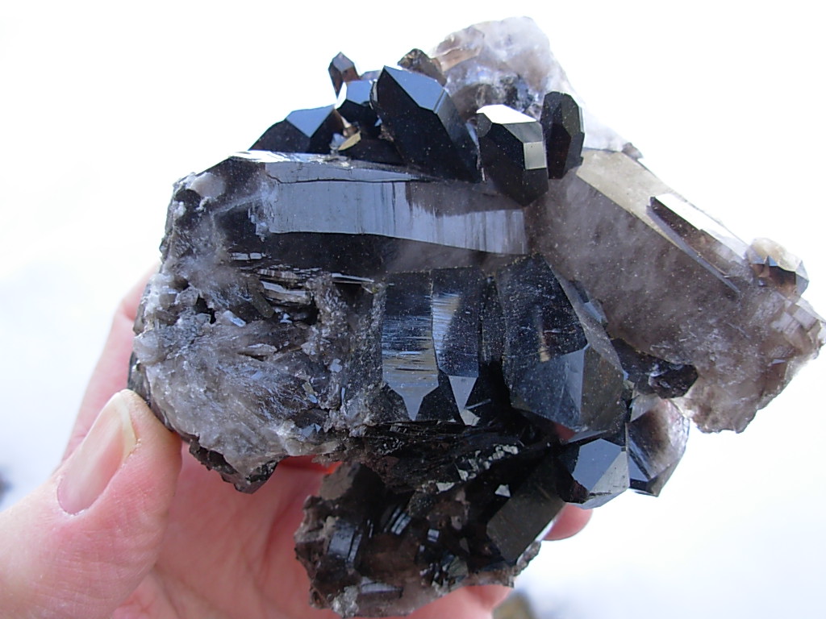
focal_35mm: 38
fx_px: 907
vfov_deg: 37.7
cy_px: 310
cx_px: 413
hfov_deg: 49.0
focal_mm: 6.3
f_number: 2.9
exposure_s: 1/95.9
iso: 50
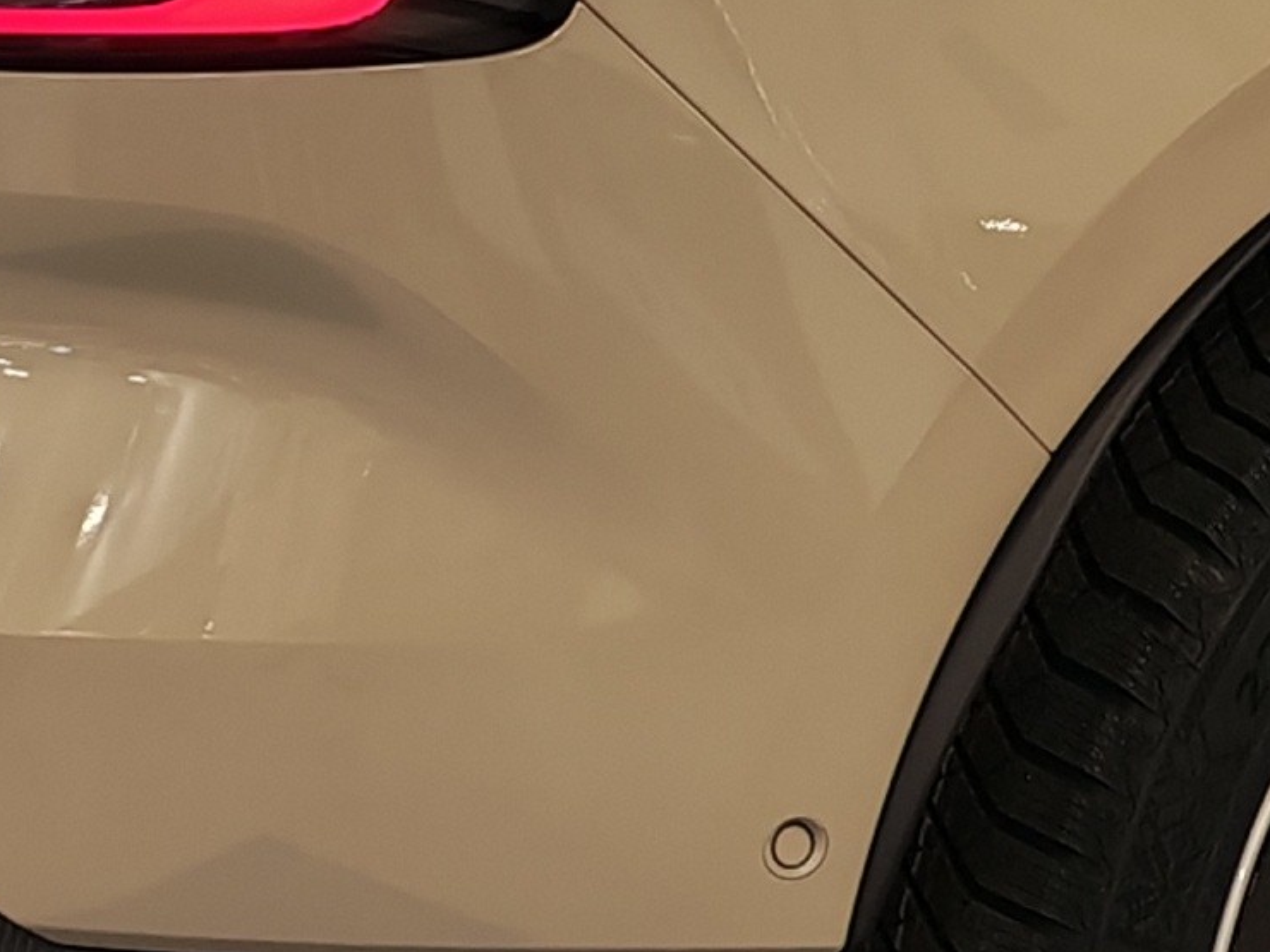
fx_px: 6090
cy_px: 5
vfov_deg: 8.9
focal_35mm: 166
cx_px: 1025
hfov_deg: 11.9
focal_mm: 6.12
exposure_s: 1/100
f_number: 1.9
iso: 85
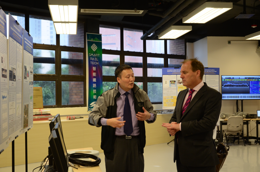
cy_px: 86
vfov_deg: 25.6
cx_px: 130
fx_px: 378
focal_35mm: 52
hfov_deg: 37.9
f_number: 4.5
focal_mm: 35
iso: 800
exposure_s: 1/60
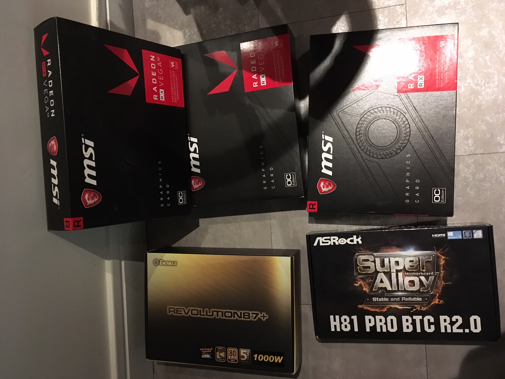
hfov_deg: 61.7
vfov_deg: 48.2
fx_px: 423
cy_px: 190
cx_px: 252
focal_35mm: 29
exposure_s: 1/17
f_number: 2.2
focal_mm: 4.15
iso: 320
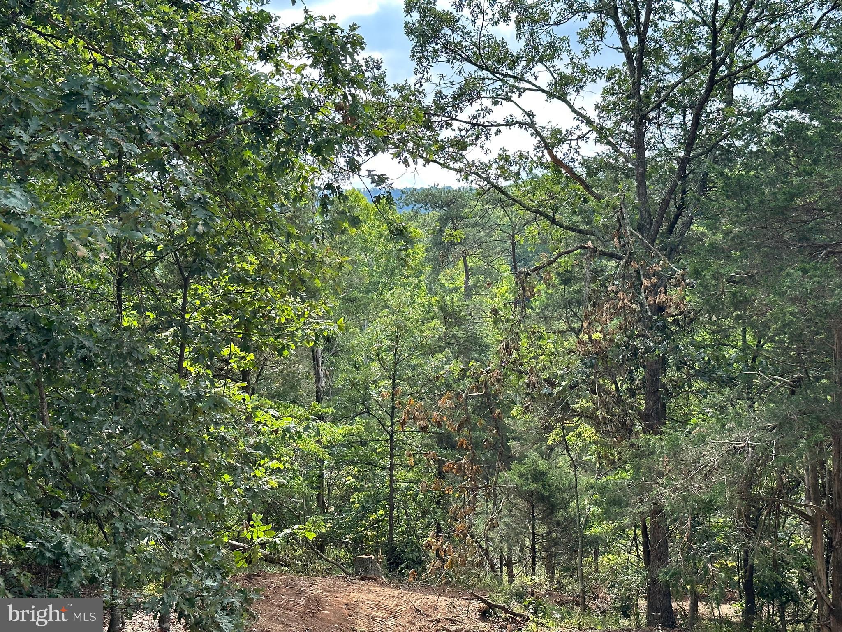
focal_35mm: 48
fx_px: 1168
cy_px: 316
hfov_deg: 39.7
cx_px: 421
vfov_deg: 30.3
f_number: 1.78
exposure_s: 1/850
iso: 64
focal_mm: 6.86
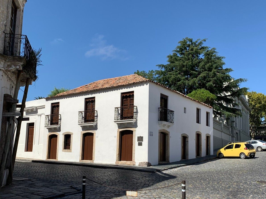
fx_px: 269
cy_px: 125
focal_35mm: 35
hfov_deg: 52.6
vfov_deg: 40.4
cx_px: 134
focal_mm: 4.25
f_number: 1.8
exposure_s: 1/2611
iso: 25
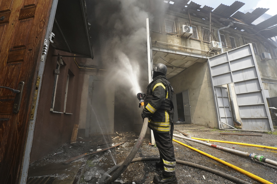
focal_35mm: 15
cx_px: 138
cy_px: 92
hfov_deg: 100.8
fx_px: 115
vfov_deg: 77.7
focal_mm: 14.9
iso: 1250
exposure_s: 1/500
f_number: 8
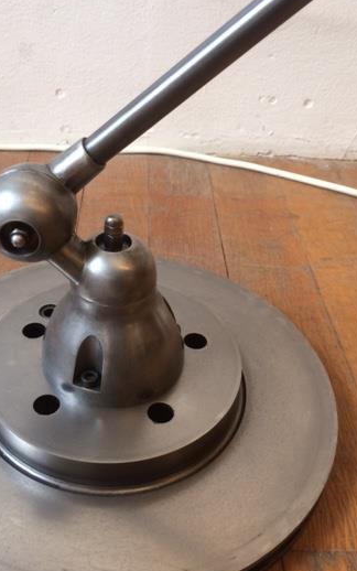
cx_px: 134
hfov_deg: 33.4
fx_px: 591
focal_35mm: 38
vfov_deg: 51.5
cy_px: 288
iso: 50
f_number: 2.2
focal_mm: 4.15
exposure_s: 1/33
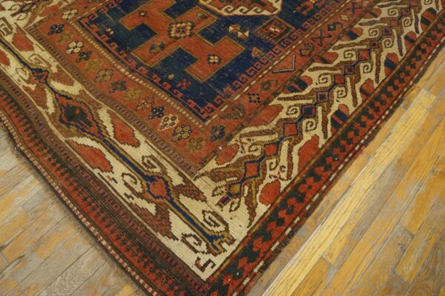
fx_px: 352
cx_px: 222
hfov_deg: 64.6
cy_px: 148
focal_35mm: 28
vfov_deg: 45.6
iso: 1250
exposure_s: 1/60
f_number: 4
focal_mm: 19
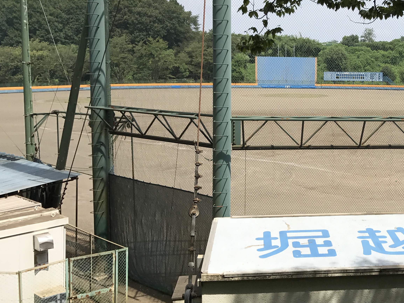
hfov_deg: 37.0
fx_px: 572
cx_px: 345
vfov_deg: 29.6
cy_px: 120
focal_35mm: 49
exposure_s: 1/2336
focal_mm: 3.99
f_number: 1.8
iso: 20
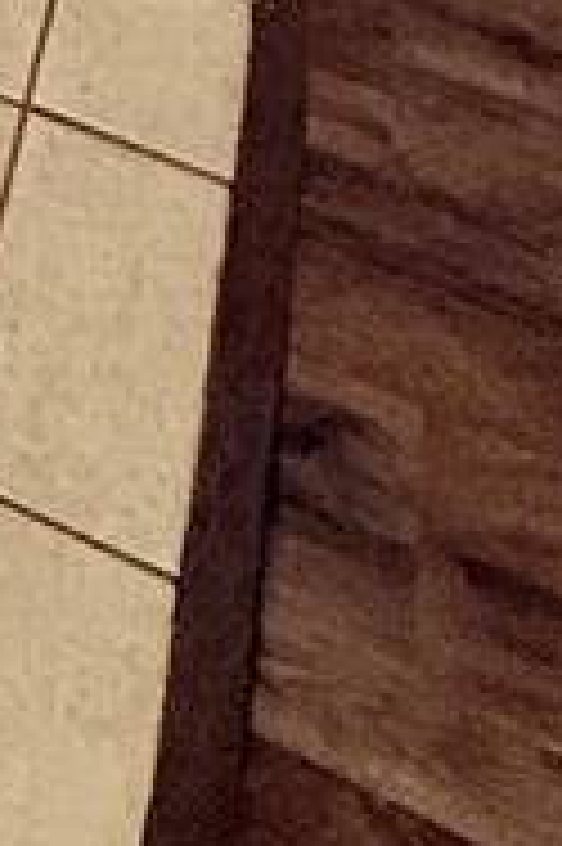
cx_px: -697
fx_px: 2182
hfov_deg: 12.3
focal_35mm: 93
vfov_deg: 13.9
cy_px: -1269
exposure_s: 1/67
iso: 400
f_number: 2.2
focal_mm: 2.22
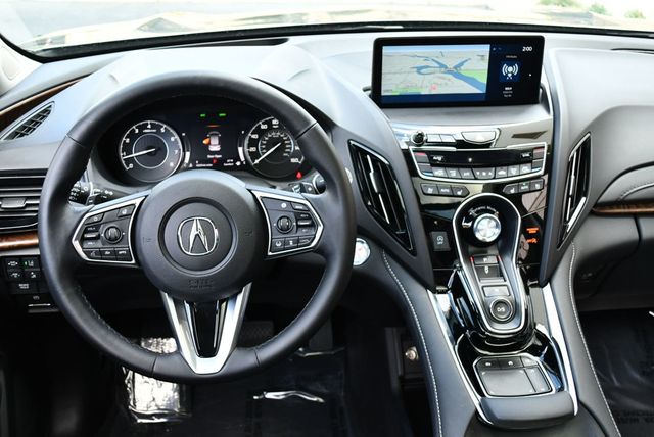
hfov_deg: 48.4
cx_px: 327
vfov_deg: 33.5
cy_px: 218
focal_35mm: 40
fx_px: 727
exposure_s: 1/250
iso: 800
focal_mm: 20
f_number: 3.8
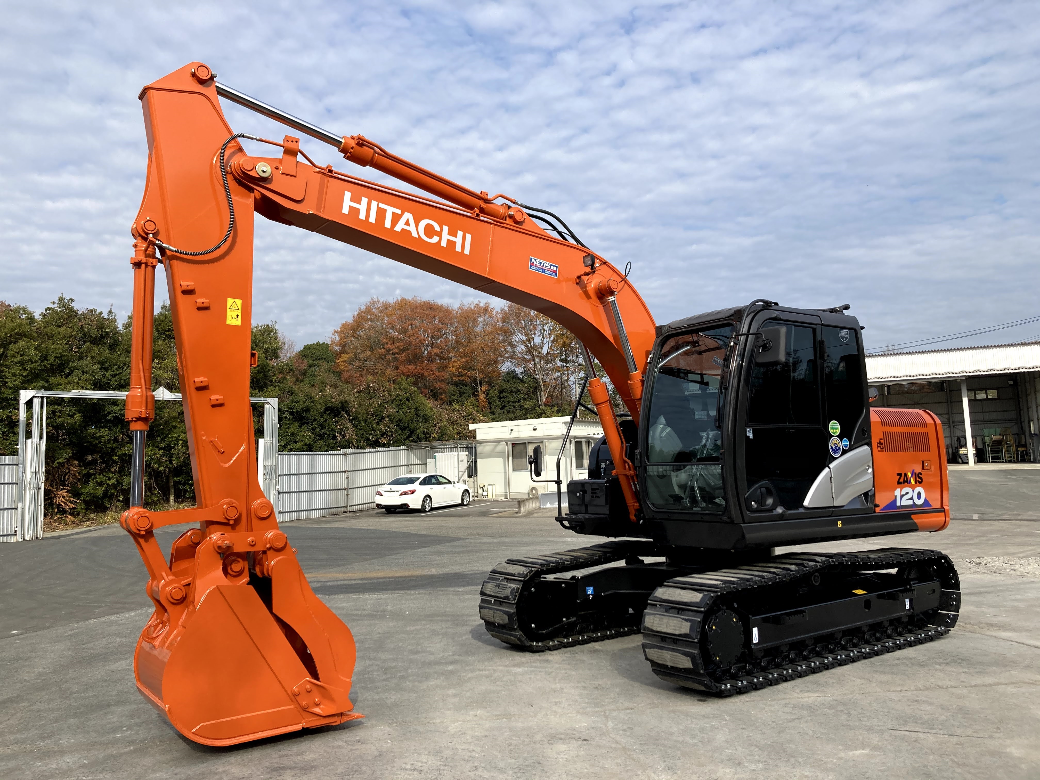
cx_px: 520
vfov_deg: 49.7
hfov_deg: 63.4
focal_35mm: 28
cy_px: 390
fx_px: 841
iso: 20
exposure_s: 1/1567
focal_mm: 3.99
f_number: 1.8
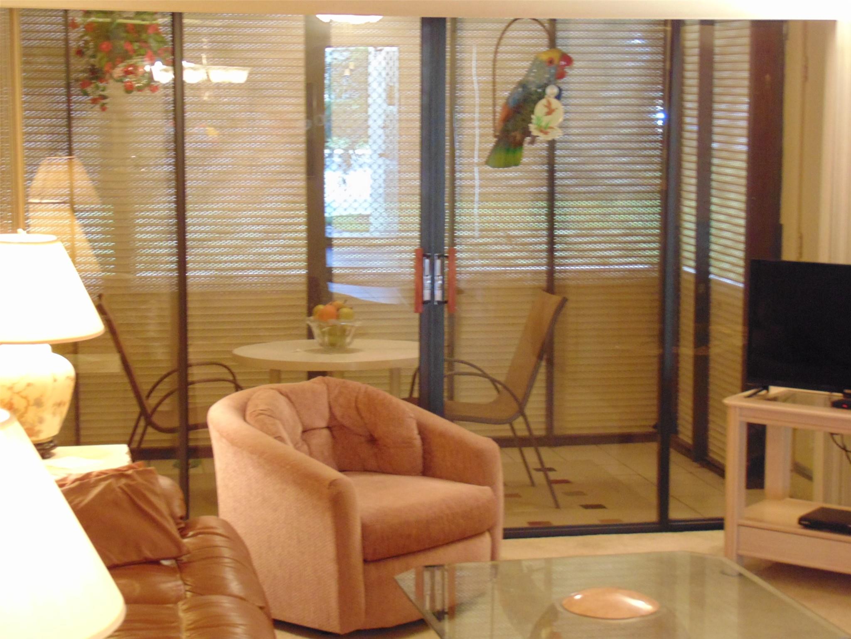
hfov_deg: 27.4
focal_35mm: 71
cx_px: 426
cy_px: 320
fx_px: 1745
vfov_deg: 20.7
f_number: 3.7
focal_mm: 12.8
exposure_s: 1/15
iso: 400
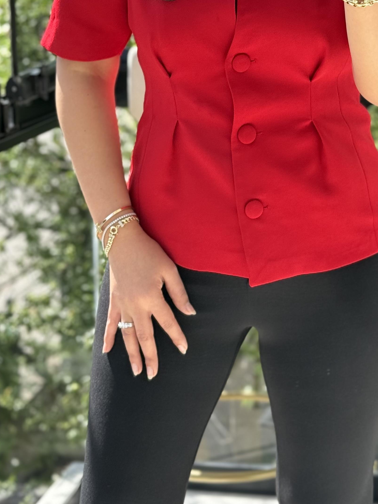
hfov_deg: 16.3
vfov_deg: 21.3
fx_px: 1310
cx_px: 299
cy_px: 48
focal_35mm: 90
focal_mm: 6.76
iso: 100
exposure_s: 1/496
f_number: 1.78
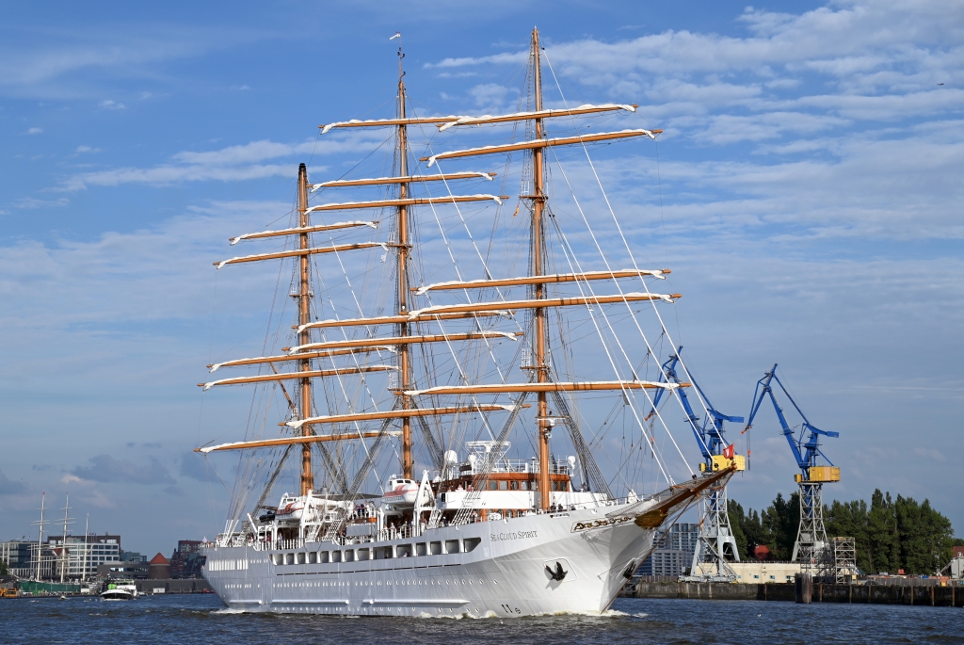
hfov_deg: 24.7
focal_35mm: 82
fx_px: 2198
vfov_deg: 16.7
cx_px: 482
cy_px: 322
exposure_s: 1/500
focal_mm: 82
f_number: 6.3
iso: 100
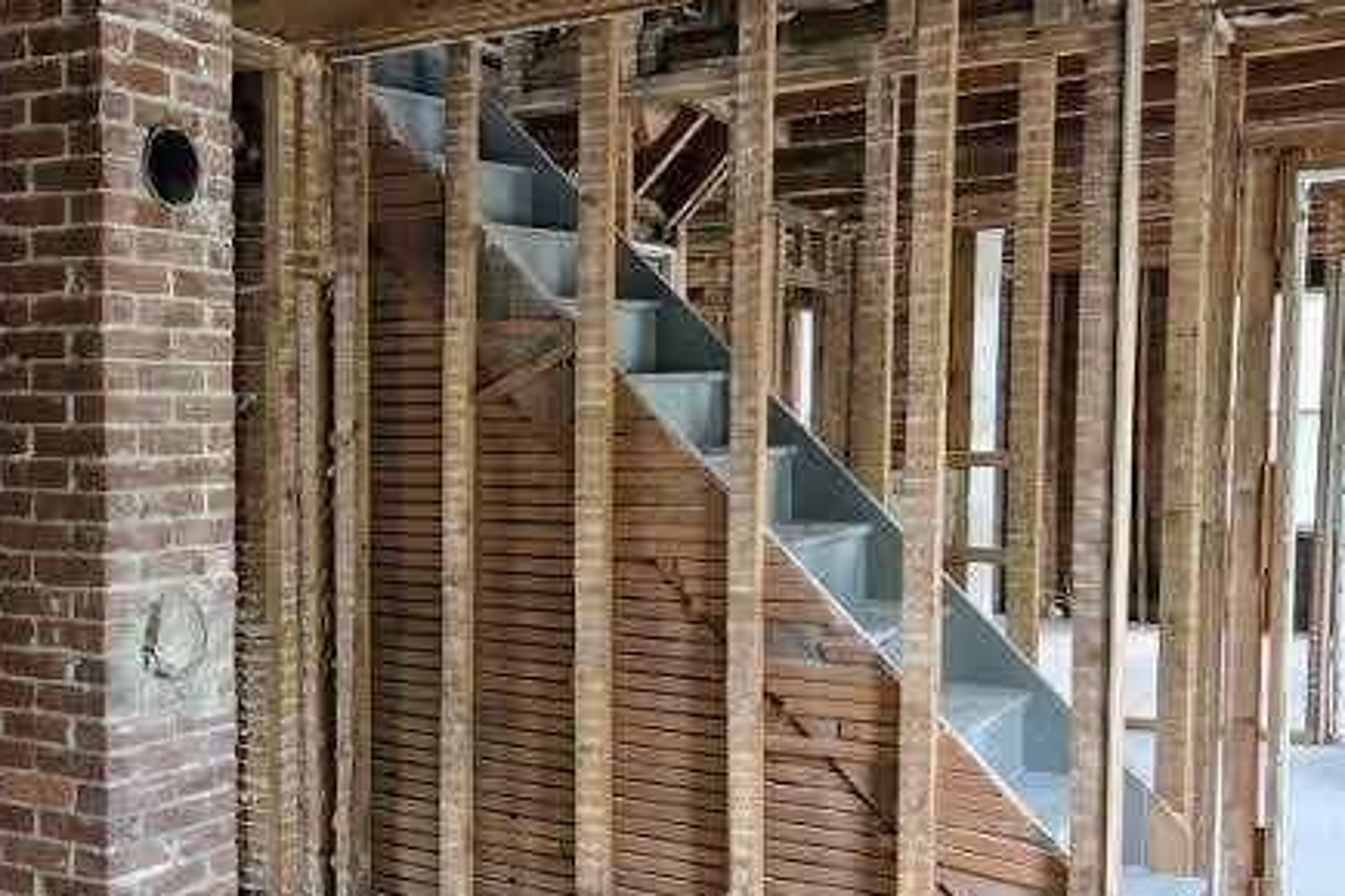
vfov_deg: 30.5
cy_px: 507
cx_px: 359
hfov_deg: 43.3
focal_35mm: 44
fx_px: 1644
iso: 800
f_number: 1.8
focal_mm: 5.4
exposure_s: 1/120
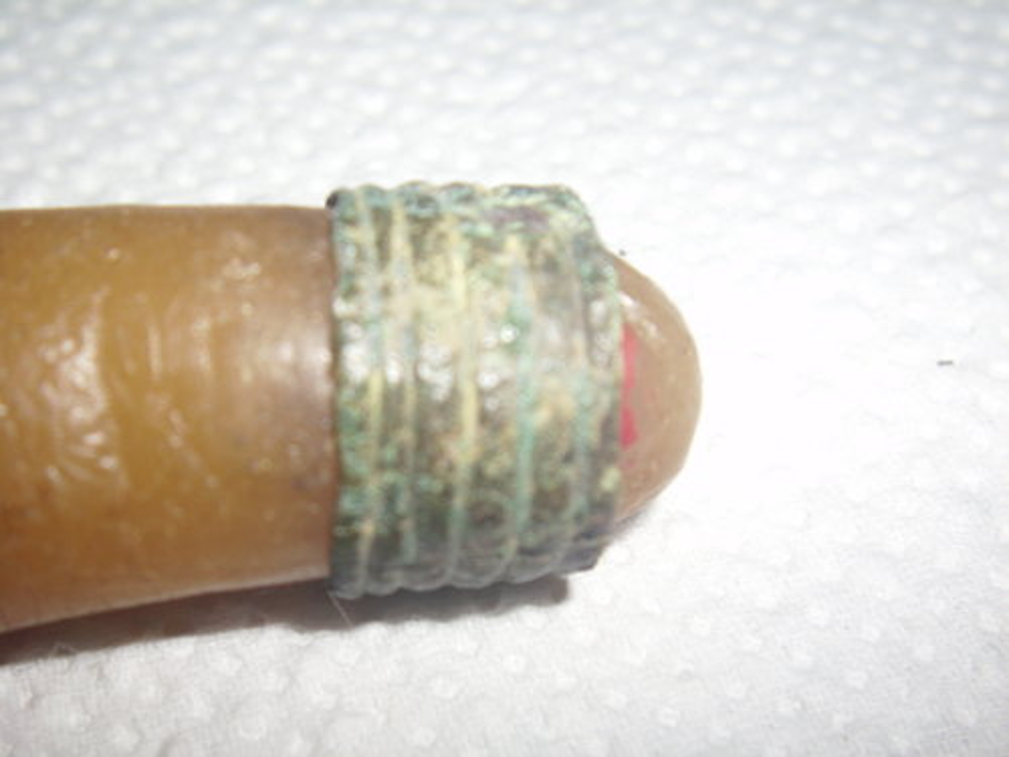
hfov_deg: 47.9
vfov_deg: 36.8
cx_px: 504
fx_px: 1137
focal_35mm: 39
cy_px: 378
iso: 50
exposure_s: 1/200
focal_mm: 7.6
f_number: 6.3
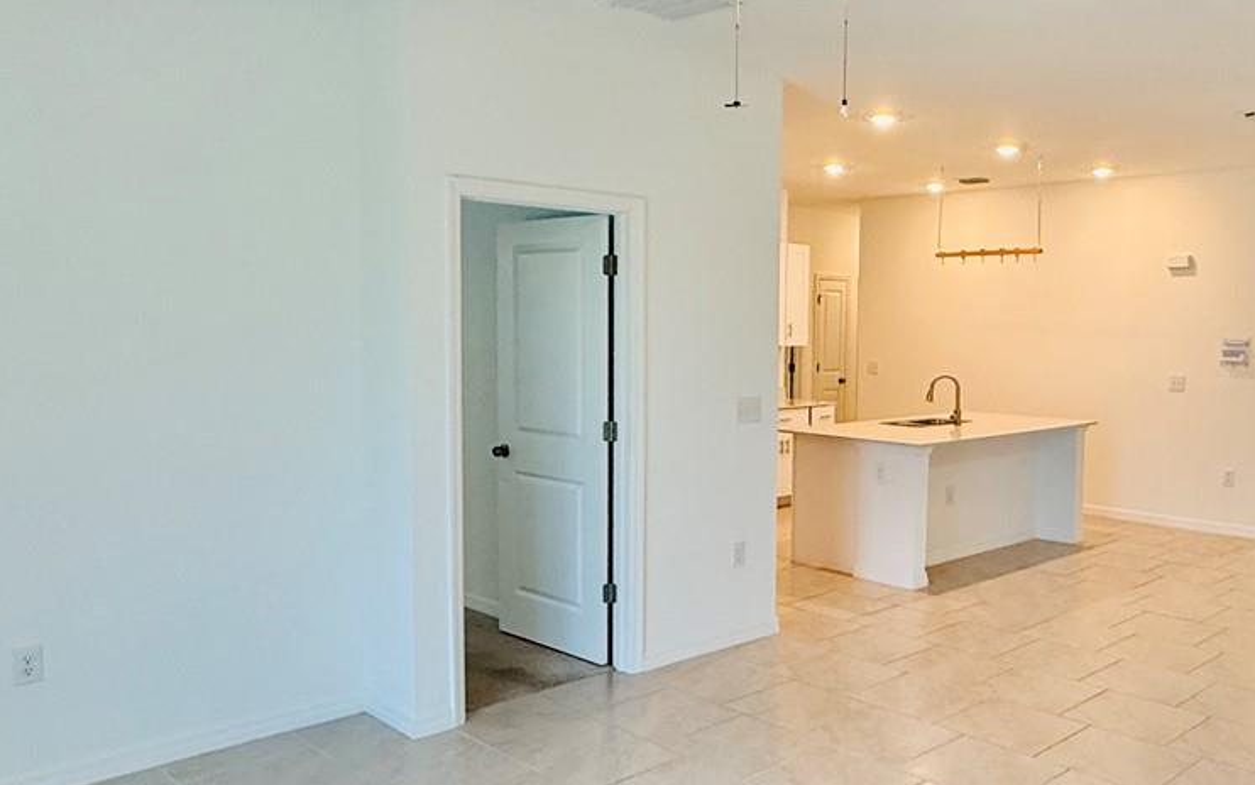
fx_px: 1095
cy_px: 406
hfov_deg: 58.8
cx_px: 797
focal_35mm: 32
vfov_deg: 39.4
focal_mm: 2.22
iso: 250
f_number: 2.2
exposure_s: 1/120
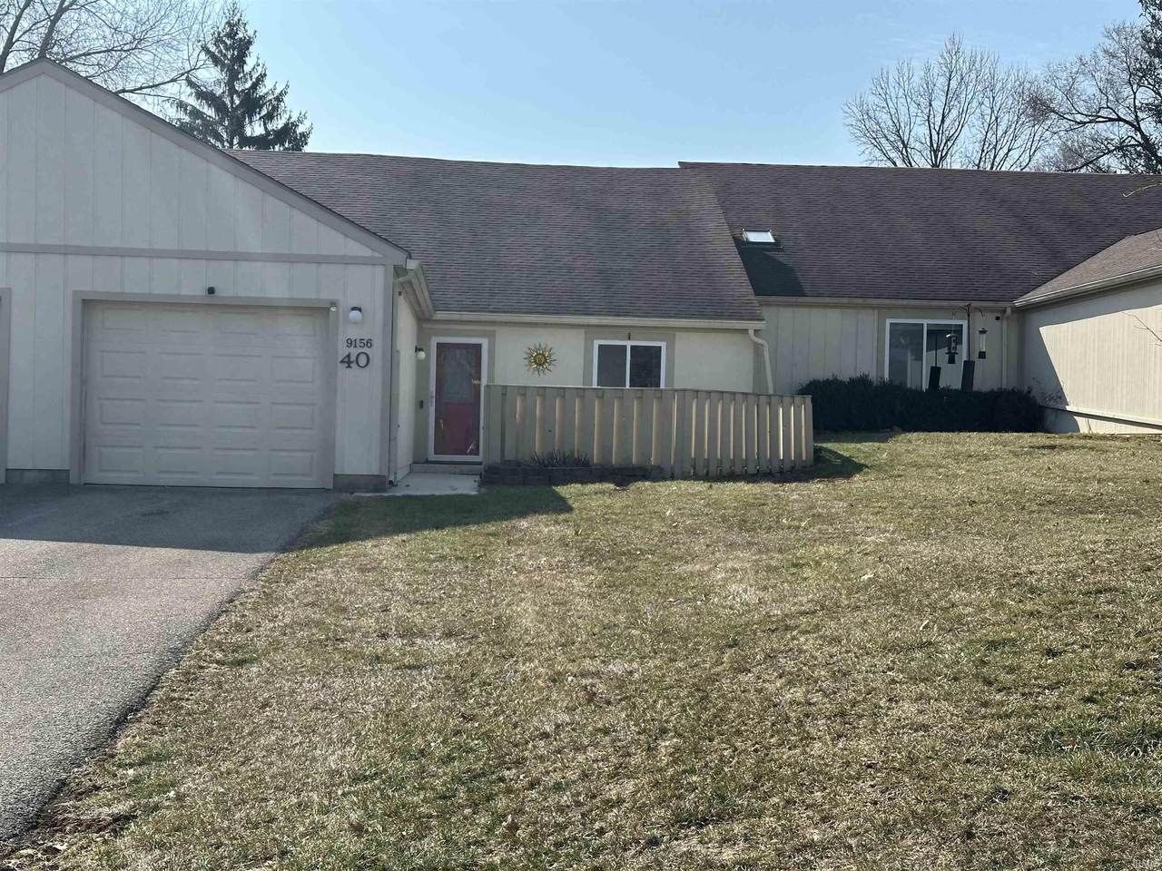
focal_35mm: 48
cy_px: 436
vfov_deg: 30.3
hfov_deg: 39.7
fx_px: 1611
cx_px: 581
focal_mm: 6.86
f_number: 1.78
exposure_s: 1/3731
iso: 64
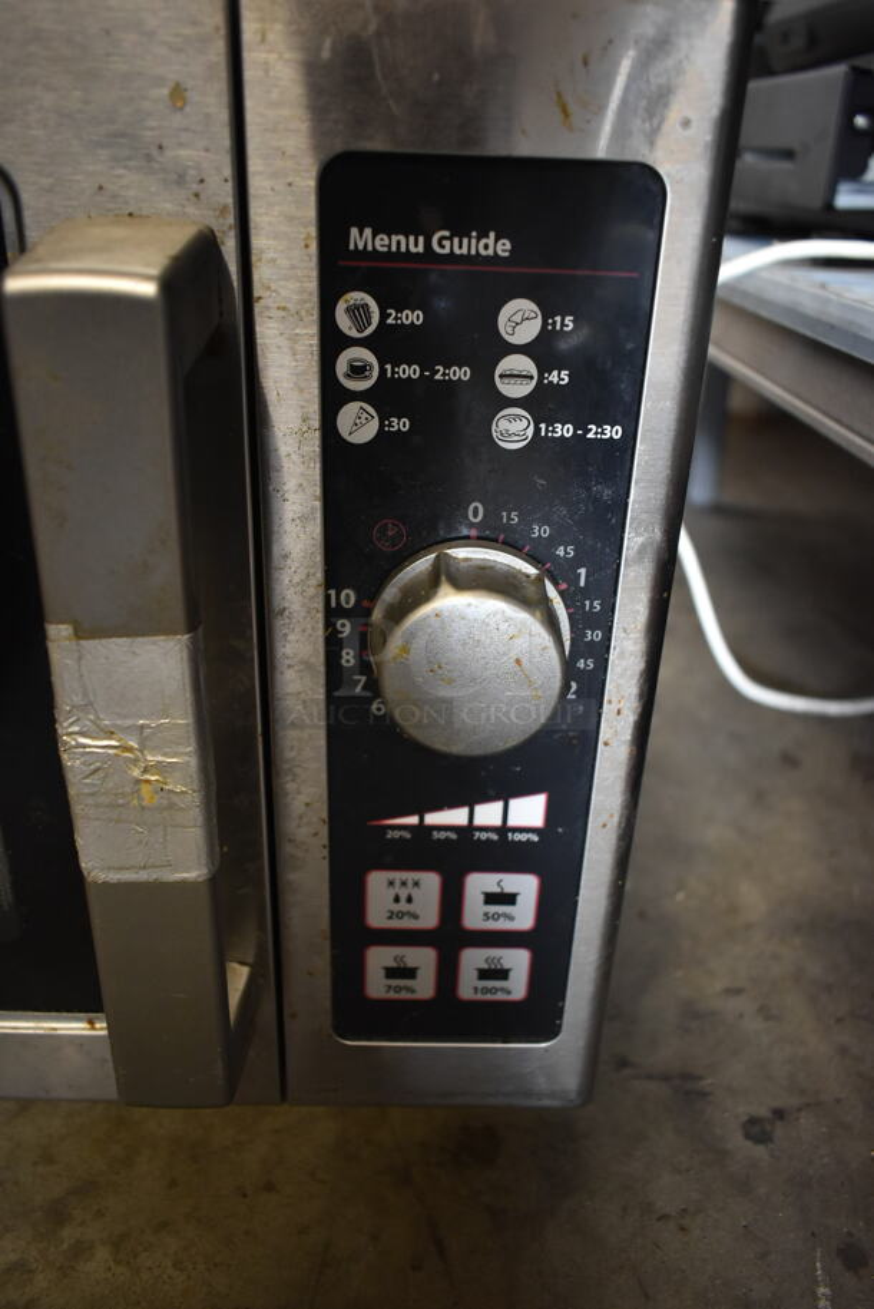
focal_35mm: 27
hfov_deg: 48.0
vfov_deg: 67.3
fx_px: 982
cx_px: 437
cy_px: 654
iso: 1400
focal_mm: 18
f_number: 3.5
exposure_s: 1/30
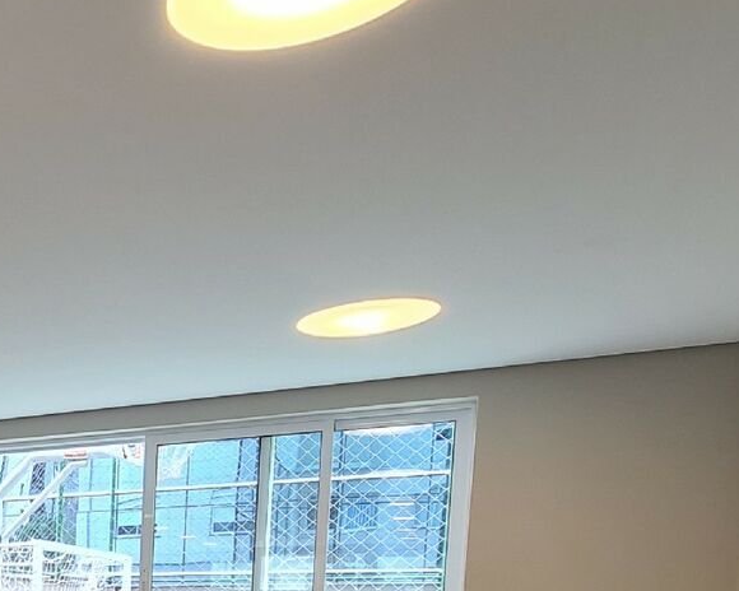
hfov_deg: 31.5
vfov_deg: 30.0
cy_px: 723
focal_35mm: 42
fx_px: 919
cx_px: -262
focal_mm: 2.2
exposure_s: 1/60
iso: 125
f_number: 2.2
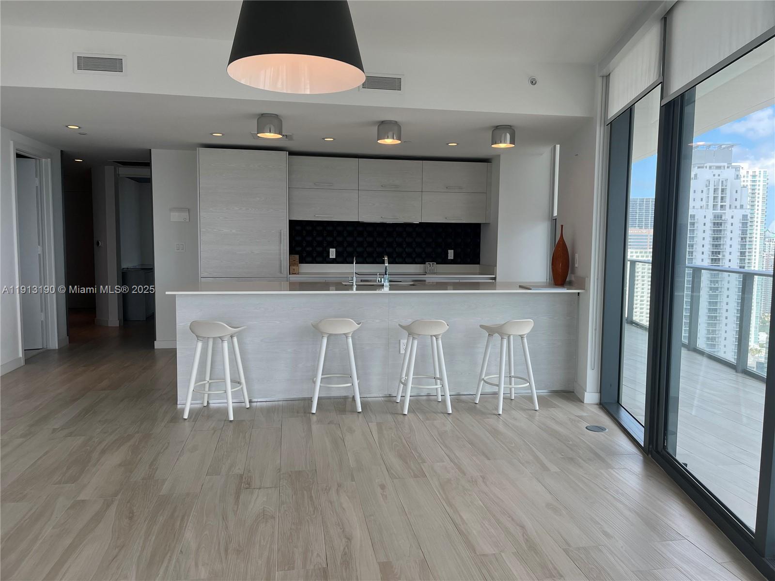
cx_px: 388
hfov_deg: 67.3
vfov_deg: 53.1
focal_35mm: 26
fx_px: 582
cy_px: 290
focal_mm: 5.1
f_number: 1.6
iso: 50
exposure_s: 1/524
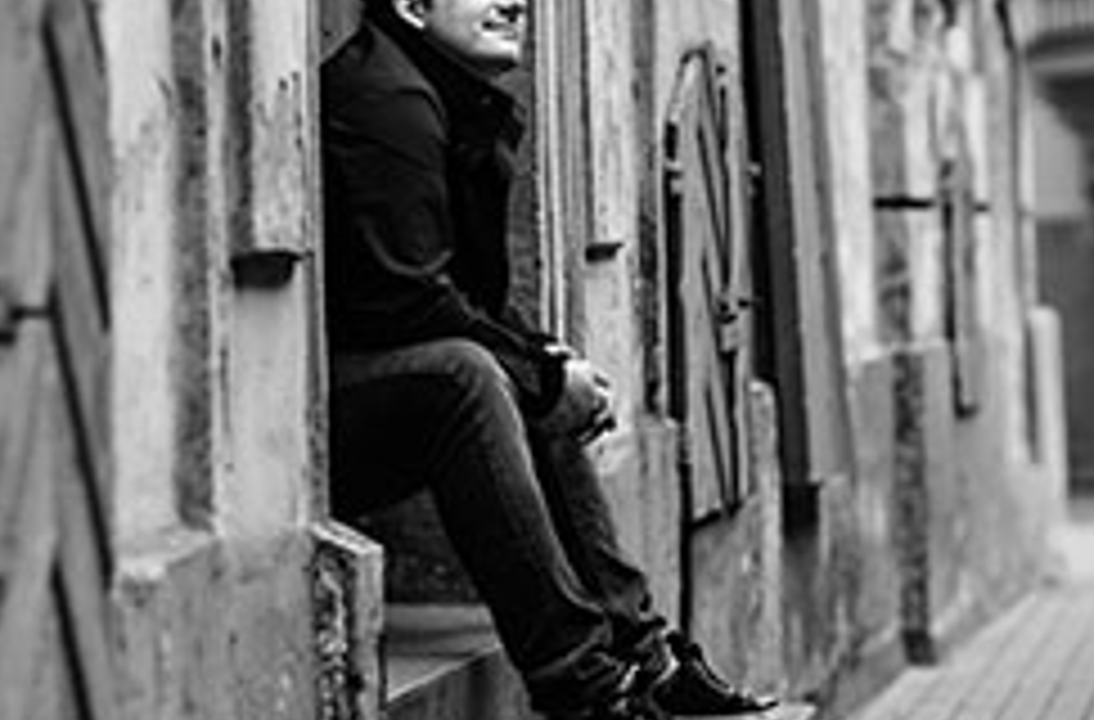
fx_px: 5661
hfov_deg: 11.0
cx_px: 401
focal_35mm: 187
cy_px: 166
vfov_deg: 7.3
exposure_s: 1/2000
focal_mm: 100
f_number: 2.5
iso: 800
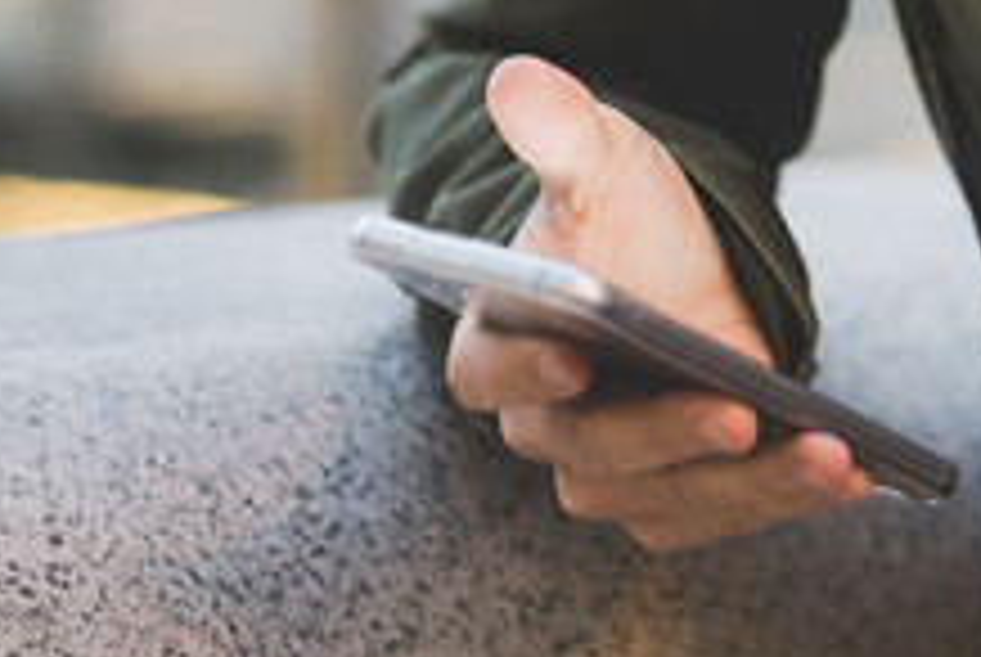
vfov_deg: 5.9
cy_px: -700
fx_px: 6249
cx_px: 1242
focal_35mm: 229
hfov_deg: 8.9
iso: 800
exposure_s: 1/200
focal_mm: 50
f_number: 2.2
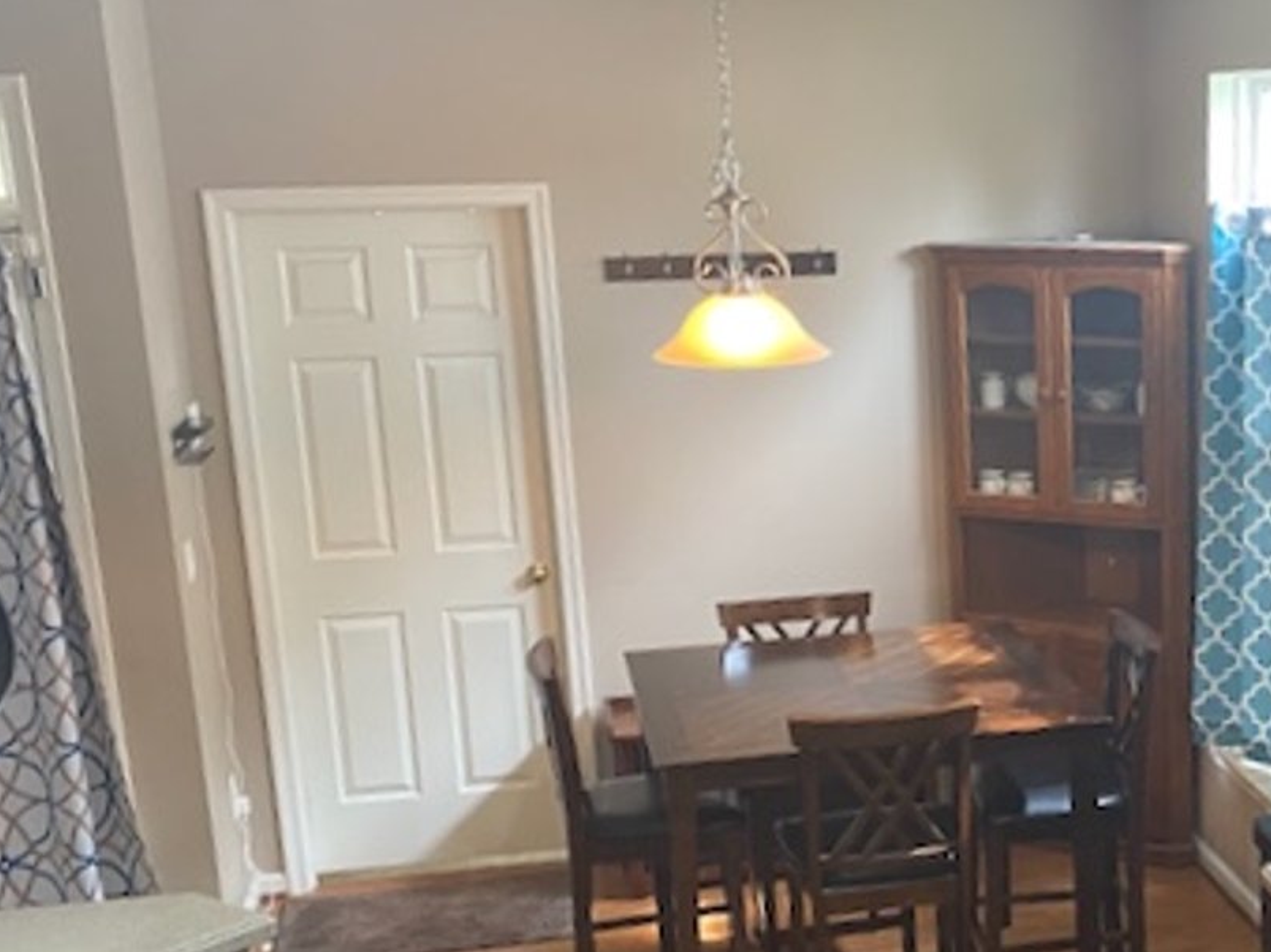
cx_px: 1063
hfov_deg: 37.2
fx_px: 1799
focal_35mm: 49
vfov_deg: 29.2
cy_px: 716
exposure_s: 1/60
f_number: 1.8
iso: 200
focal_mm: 4.25
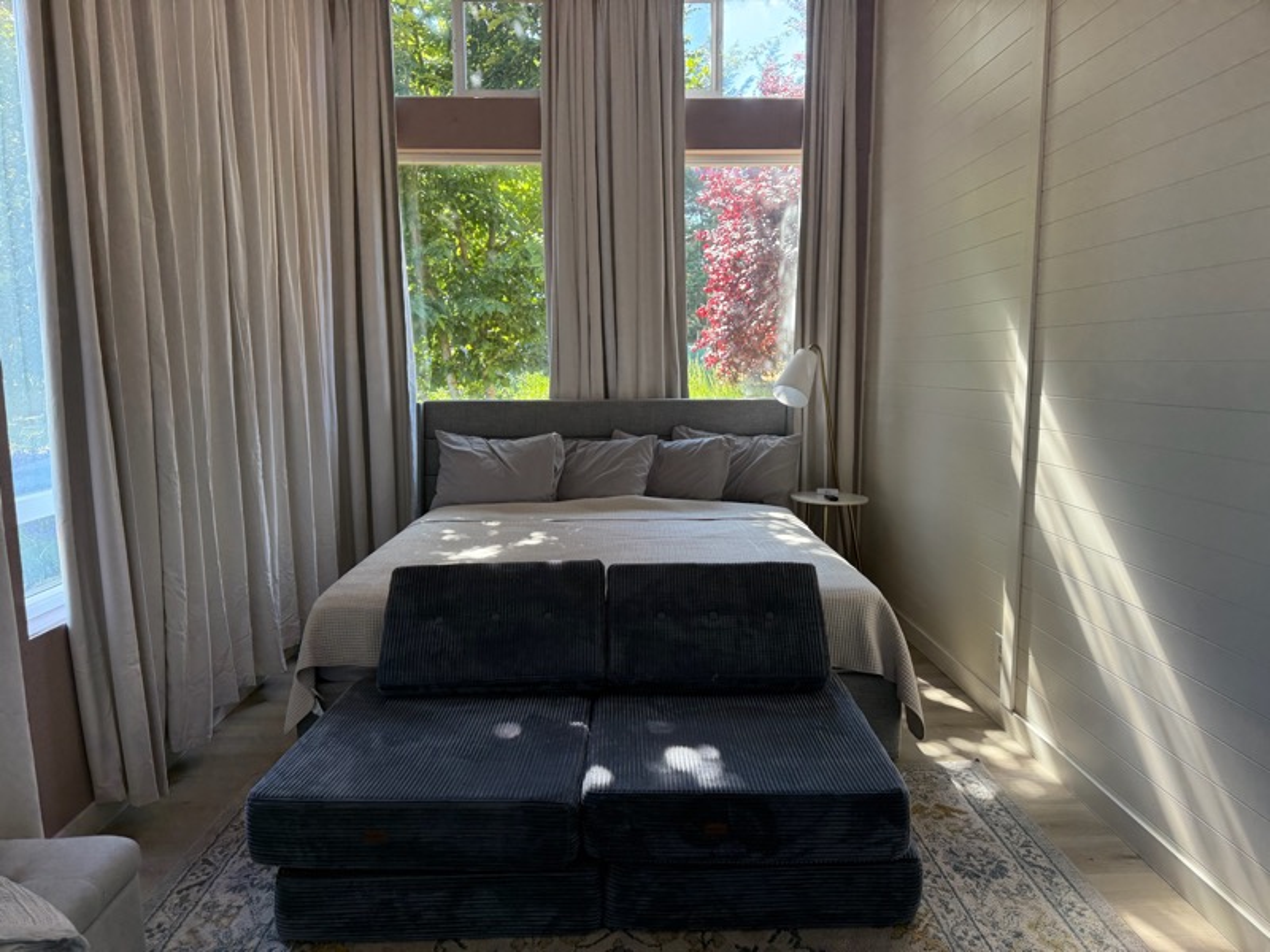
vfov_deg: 56.8
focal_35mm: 24
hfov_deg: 71.6
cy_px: 476
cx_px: 635
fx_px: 881
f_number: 1.78
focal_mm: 6.76
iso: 160
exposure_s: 1/168
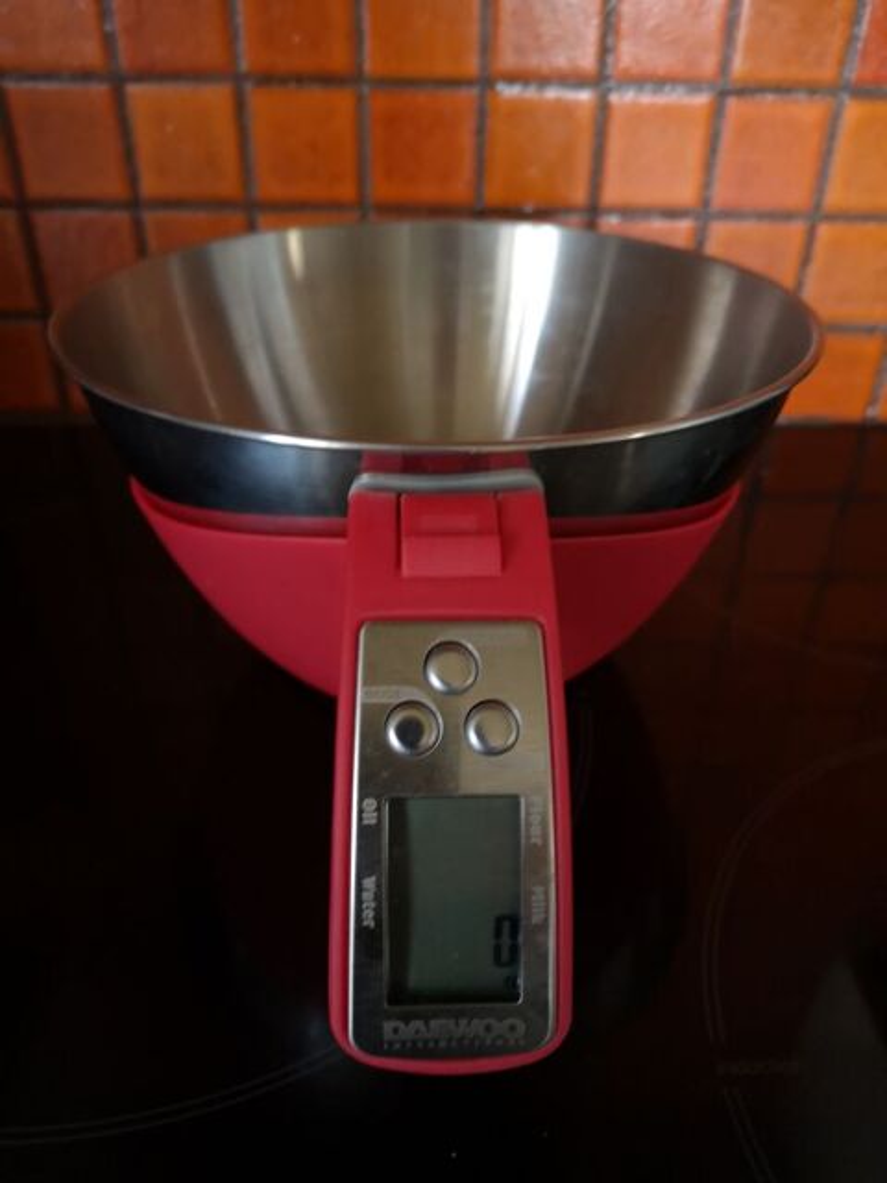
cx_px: 444
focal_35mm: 27
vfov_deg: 65.3
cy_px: 592
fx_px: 922
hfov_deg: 51.4
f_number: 1.8
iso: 640
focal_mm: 5.58
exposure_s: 1/17.1
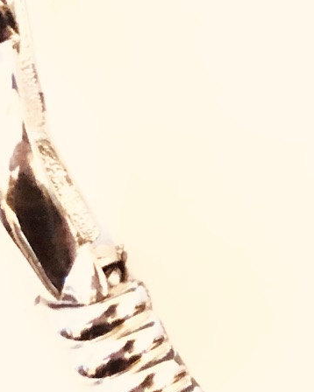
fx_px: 1430
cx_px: 563
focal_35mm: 123
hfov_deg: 11.6
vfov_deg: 14.5
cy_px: -212
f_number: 1.8
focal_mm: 3.99
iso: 100
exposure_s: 1/4
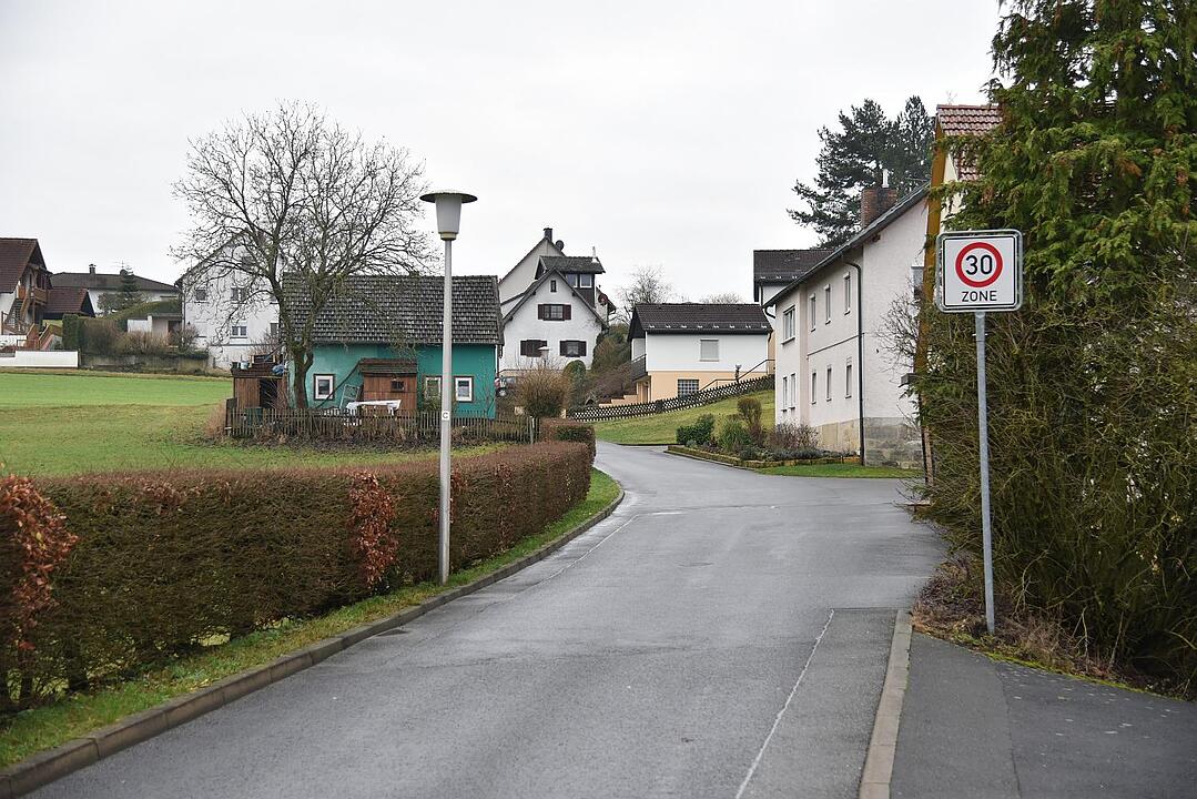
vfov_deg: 24.6
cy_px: 400
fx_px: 1829
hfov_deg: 36.2
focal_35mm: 55
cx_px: 598
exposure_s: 1/1000
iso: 800
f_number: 4
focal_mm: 55
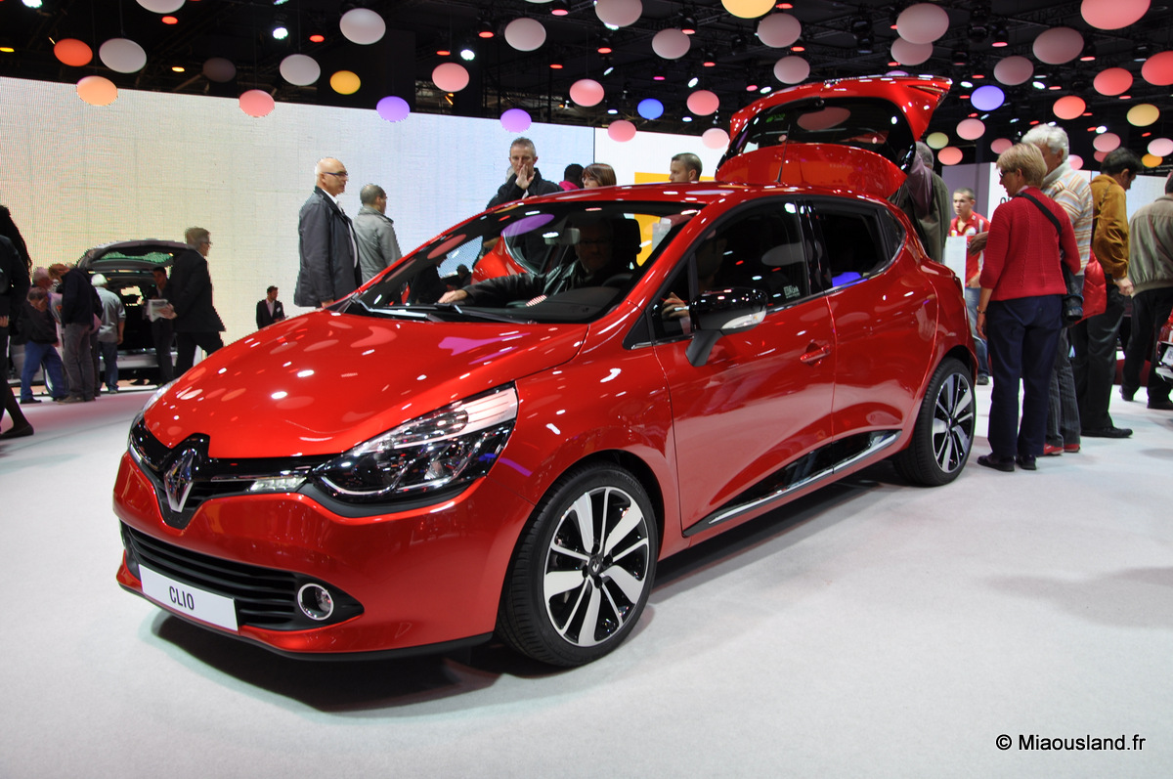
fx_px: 1074
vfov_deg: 39.9
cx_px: 586
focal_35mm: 33
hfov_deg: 57.3
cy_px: 390
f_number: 6.3
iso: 200
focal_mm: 22
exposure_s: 1/40
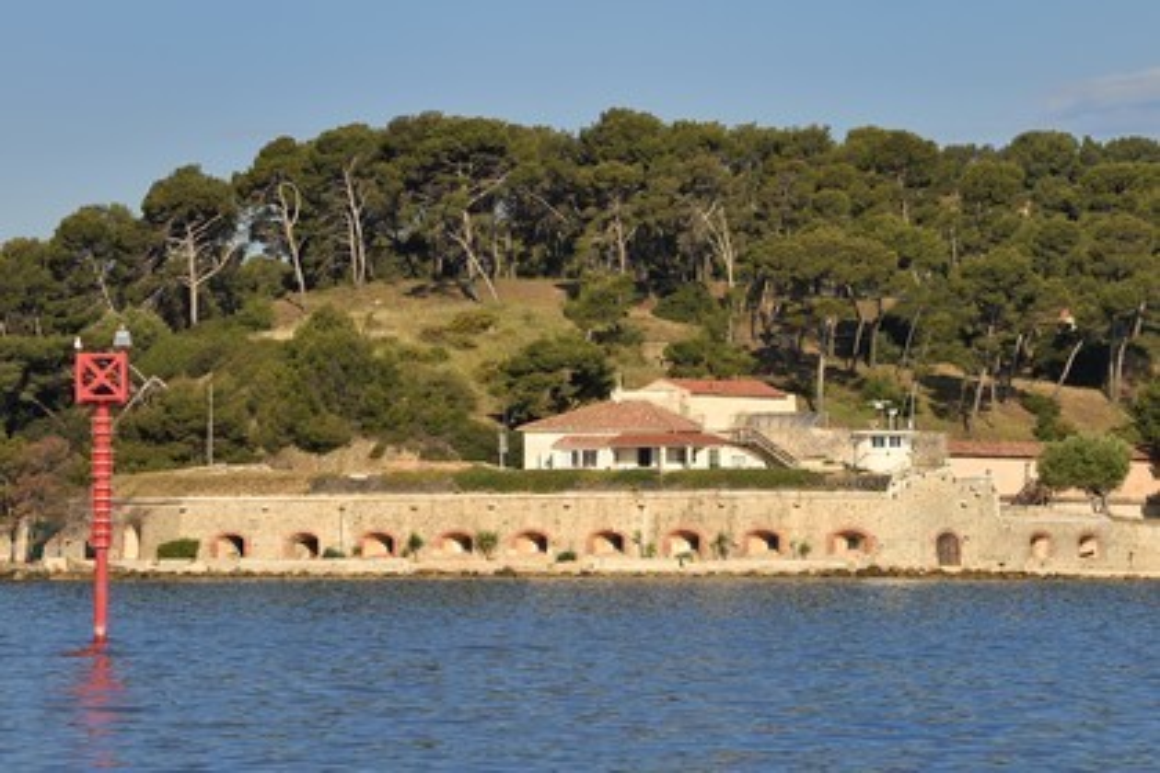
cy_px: 386
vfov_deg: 6.9
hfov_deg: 10.3
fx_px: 6444
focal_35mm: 200
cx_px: 580
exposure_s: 1/400
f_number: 10
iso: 200
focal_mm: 200
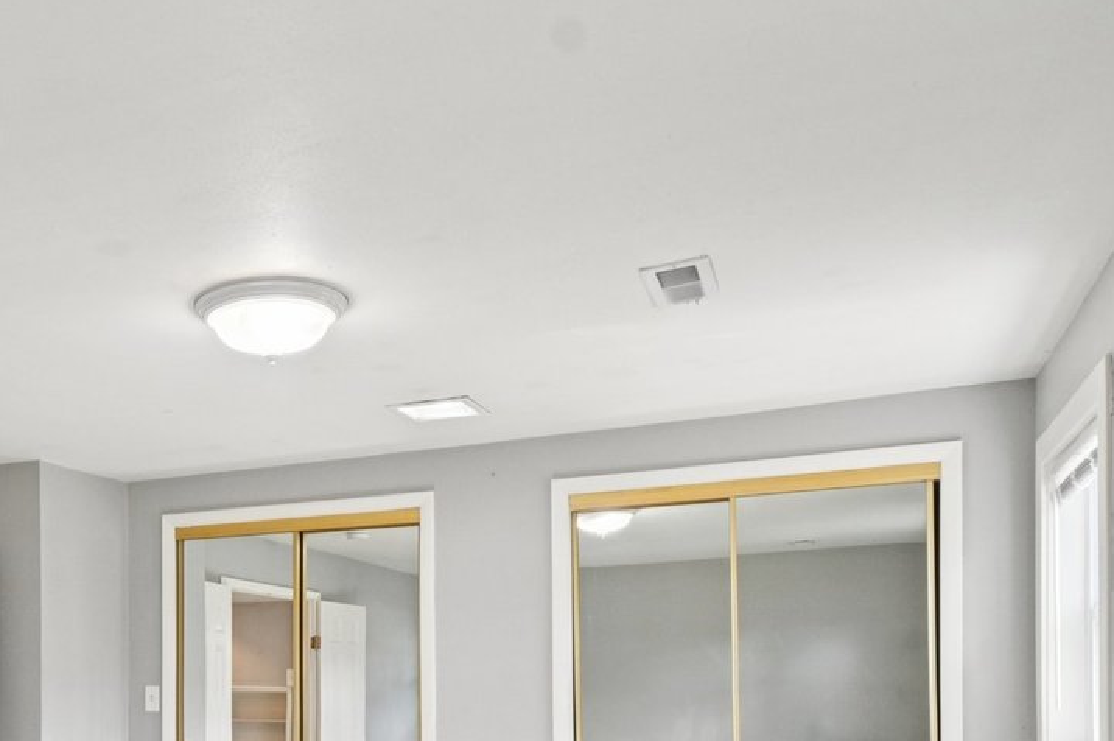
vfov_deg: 36.1
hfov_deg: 53.1
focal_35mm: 34
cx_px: 265
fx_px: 1051
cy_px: 685
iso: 400
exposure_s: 1/10
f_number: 8
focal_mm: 10
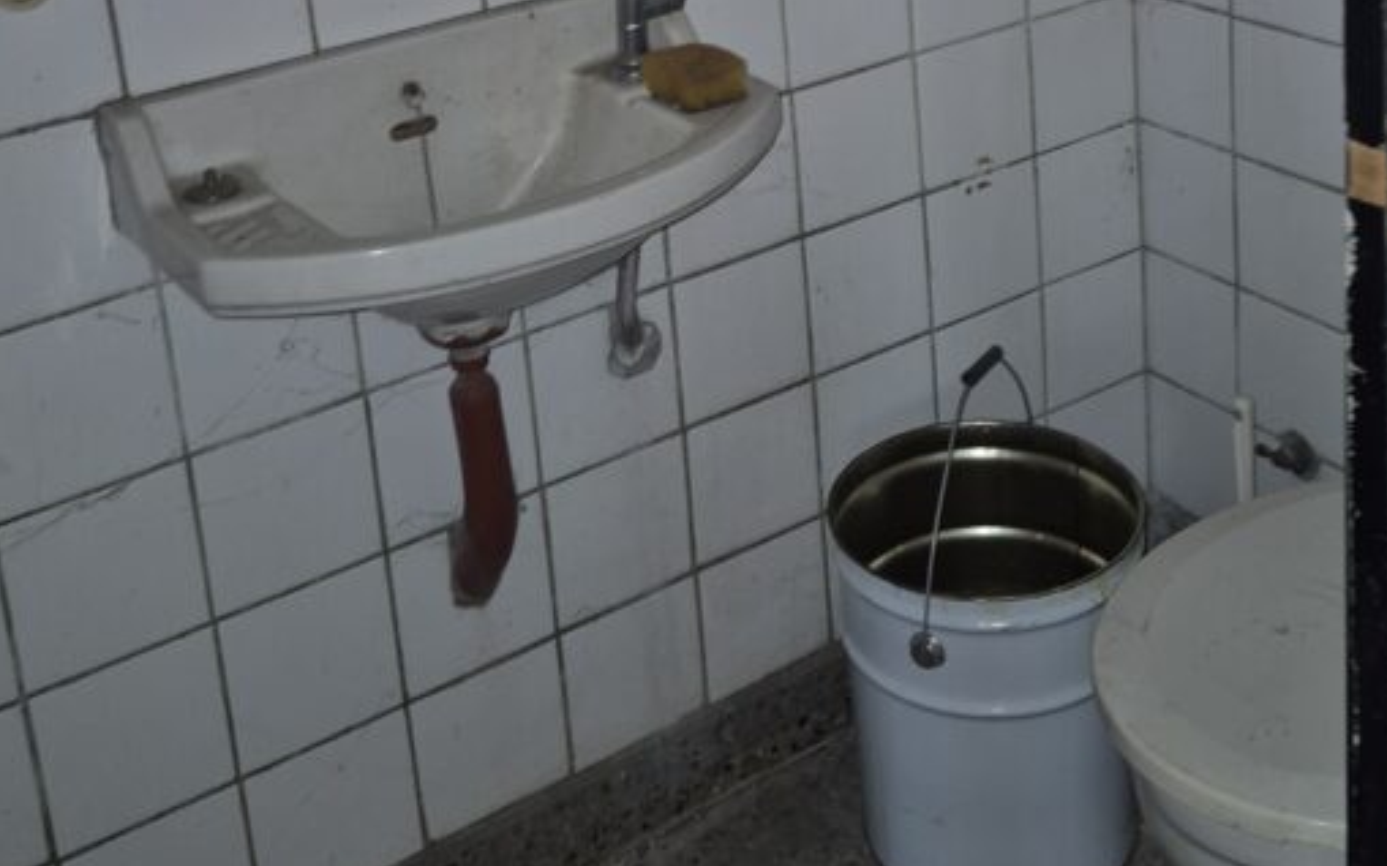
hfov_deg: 40.9
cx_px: 817
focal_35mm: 49
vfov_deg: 24.4
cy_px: -109
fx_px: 1852
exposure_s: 1/24
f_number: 1.8
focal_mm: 5.4
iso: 100
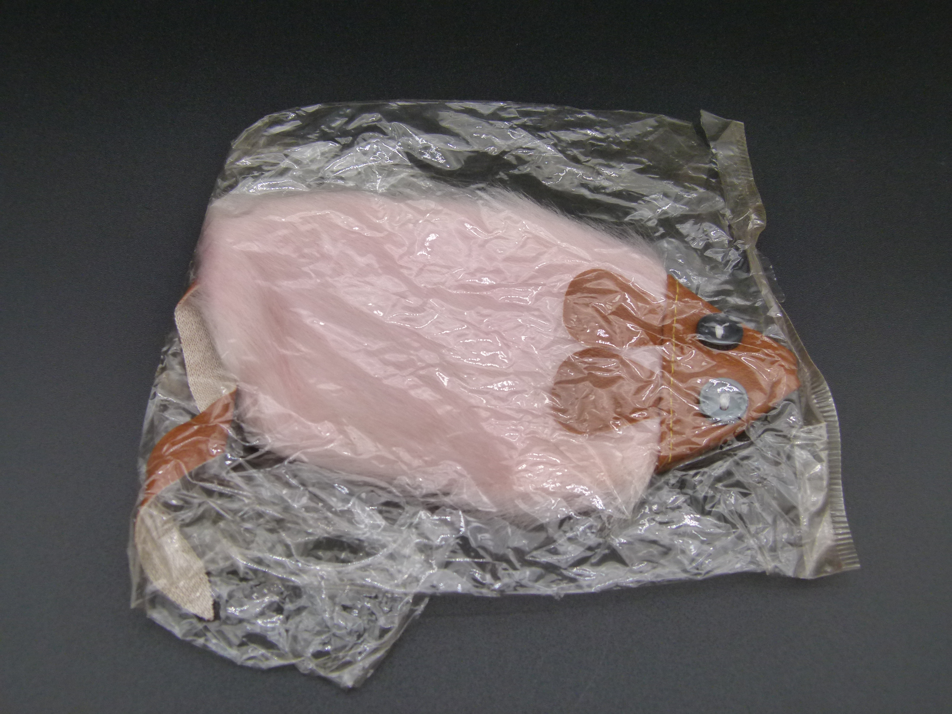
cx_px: 476
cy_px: 357
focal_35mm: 36
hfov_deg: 51.4
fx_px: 990
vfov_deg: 39.7
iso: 160
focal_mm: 6.5
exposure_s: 1/125
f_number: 3.6
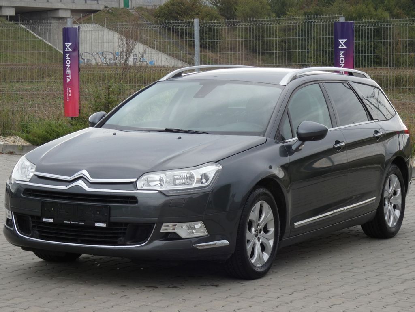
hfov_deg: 17.6
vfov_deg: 13.2
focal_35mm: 112
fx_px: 1343
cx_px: 208
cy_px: 156
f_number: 5.6
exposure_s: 1/80
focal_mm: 20.1
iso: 100
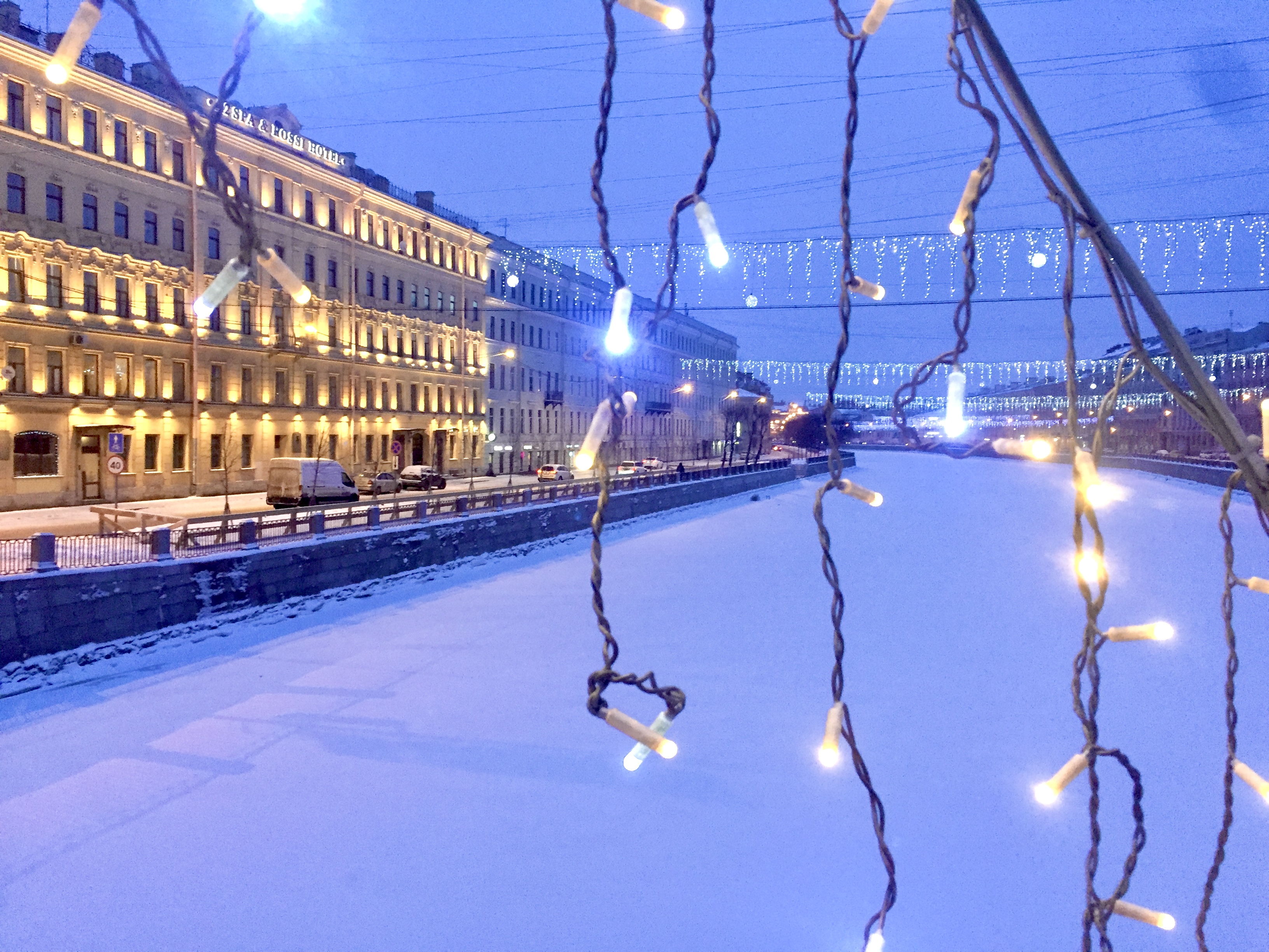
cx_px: 634
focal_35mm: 29
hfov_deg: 61.7
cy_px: 476
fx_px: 1063
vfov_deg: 48.2
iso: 200
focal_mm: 4.15
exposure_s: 1/33
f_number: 2.2
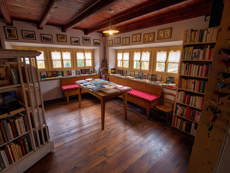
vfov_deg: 78.1
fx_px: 106
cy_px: 86
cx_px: 115
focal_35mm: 16
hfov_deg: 94.5
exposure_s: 1/350
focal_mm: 8
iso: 6400
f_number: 6.7
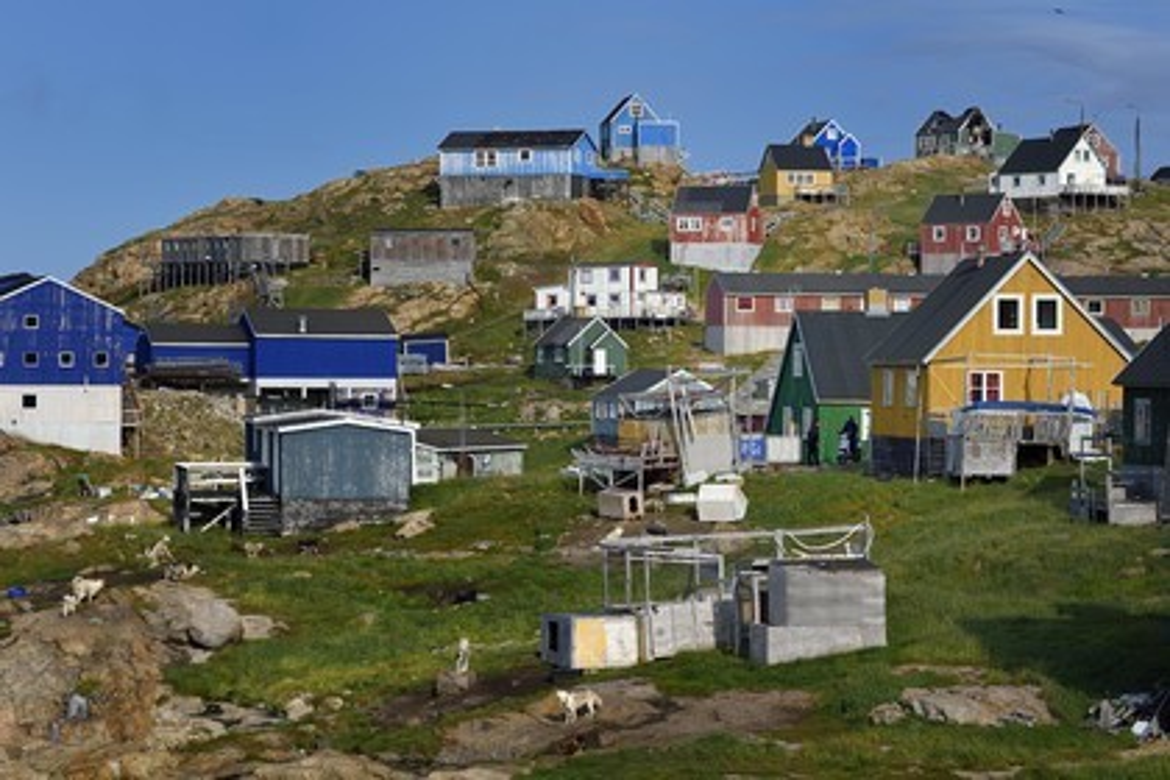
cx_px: 585
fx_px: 3575
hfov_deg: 18.6
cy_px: 390
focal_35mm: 110
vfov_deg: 12.5
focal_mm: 110
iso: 200
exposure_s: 1/400
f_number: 10
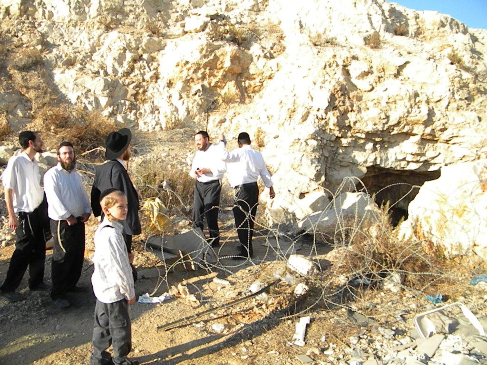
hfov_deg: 63.4
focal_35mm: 28
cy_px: 182
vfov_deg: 49.7
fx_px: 394
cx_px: 244
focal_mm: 5
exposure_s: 1/1000
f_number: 7
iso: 720
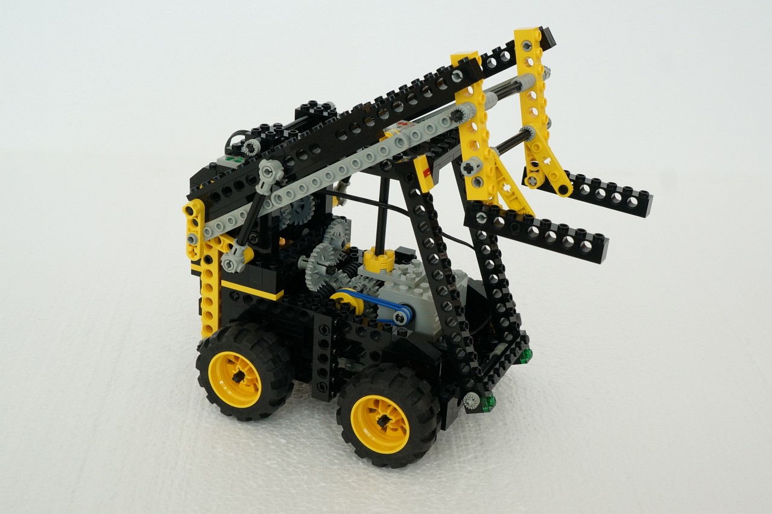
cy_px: 257
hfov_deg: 46.4
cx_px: 386
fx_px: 900
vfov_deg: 31.9
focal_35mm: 42
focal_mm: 28
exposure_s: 1/25
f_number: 9
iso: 400
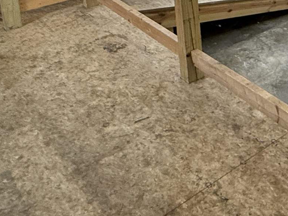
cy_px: -101
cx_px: 363
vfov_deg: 22.3
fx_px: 457
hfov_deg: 29.1
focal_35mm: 55
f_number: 2.2
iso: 320
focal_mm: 2.22
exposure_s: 1/122
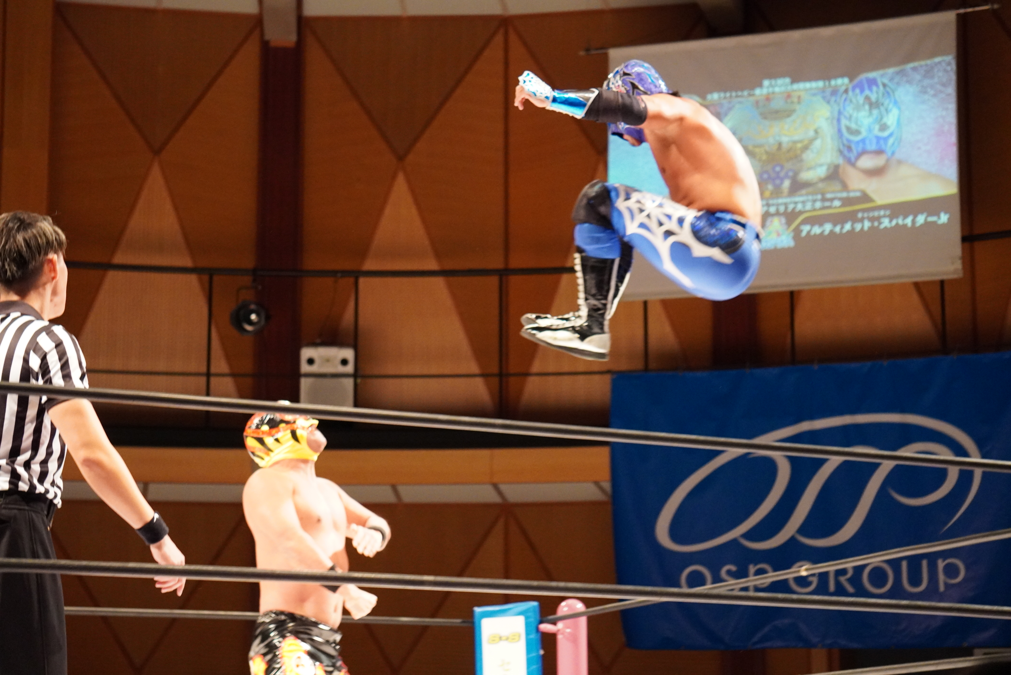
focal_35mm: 82
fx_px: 2318
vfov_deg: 16.6
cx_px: 506
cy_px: 338
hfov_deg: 24.6
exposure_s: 1/160
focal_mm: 55
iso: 4000
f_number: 4.5
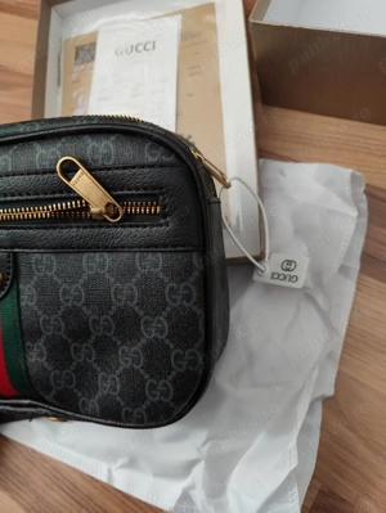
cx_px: 193
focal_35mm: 23
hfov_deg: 59.0
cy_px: 256
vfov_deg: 73.9
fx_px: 341
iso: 400
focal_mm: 6.06
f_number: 1.8
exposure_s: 1/28
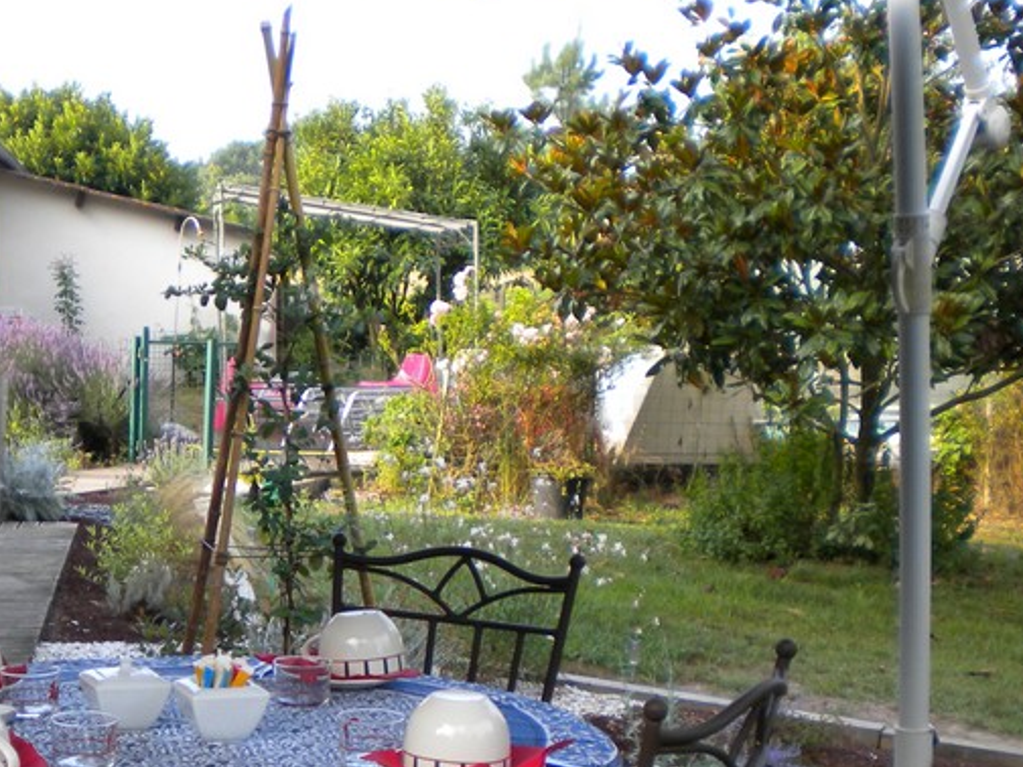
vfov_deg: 22.0
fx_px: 1950
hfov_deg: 28.4
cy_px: 594
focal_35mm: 66
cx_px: 134
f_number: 3.1
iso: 80
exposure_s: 1/152
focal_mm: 6.3
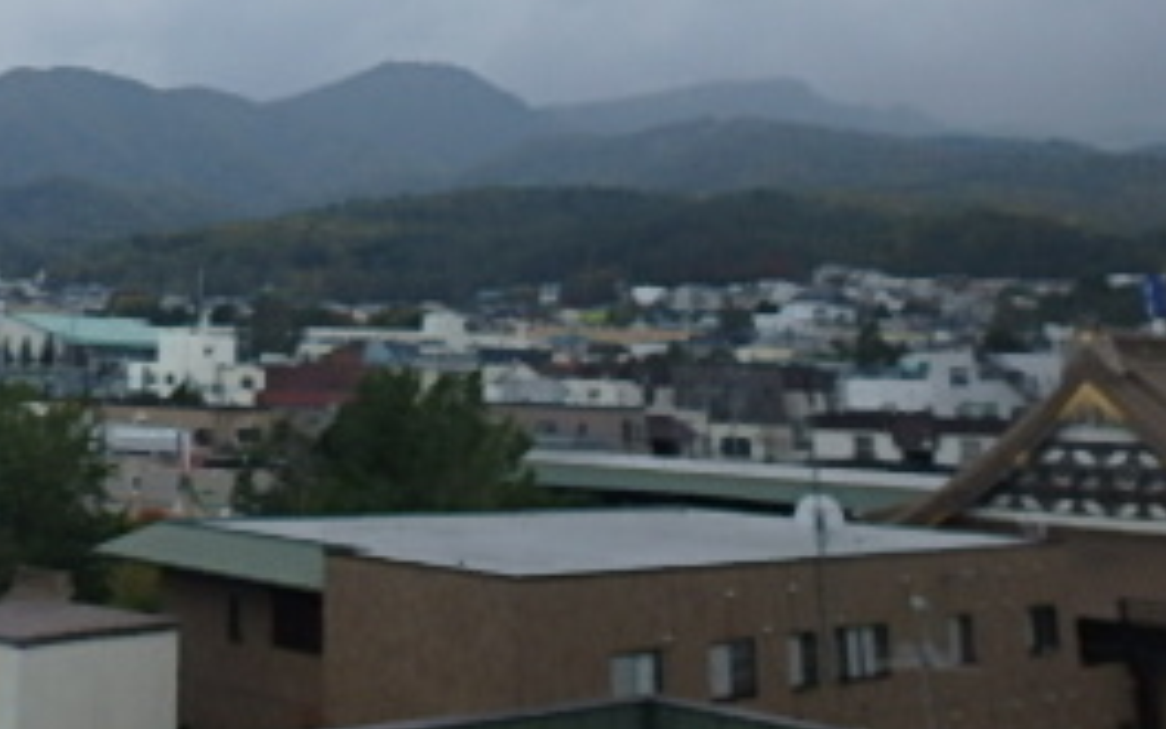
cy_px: -186
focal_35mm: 54
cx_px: 97
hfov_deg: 35.2
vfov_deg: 21.9
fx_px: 1716
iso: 125
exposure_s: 1/640
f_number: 3.5
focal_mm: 3.7
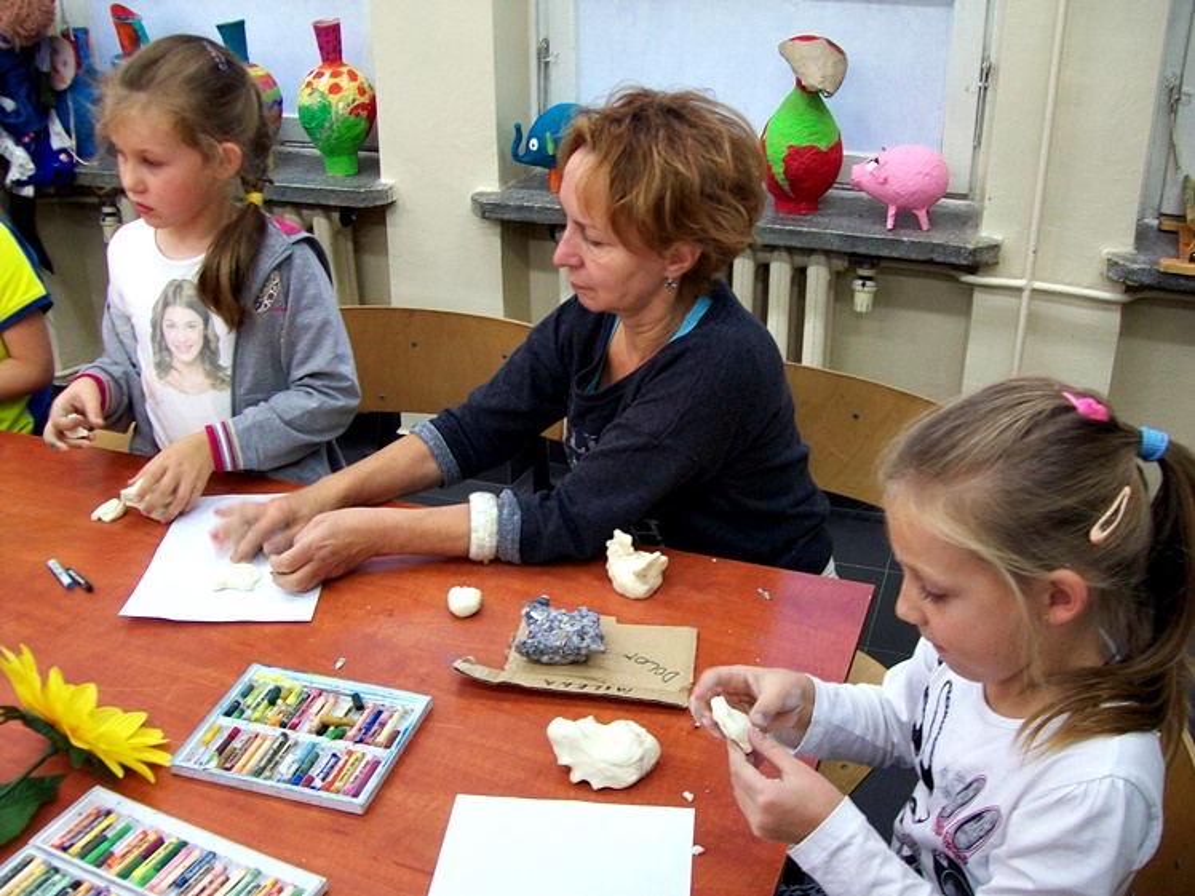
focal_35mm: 36
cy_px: 448
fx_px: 1243
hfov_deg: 51.4
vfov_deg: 39.7
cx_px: 598
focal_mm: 6
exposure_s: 1/30
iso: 112
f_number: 2.7
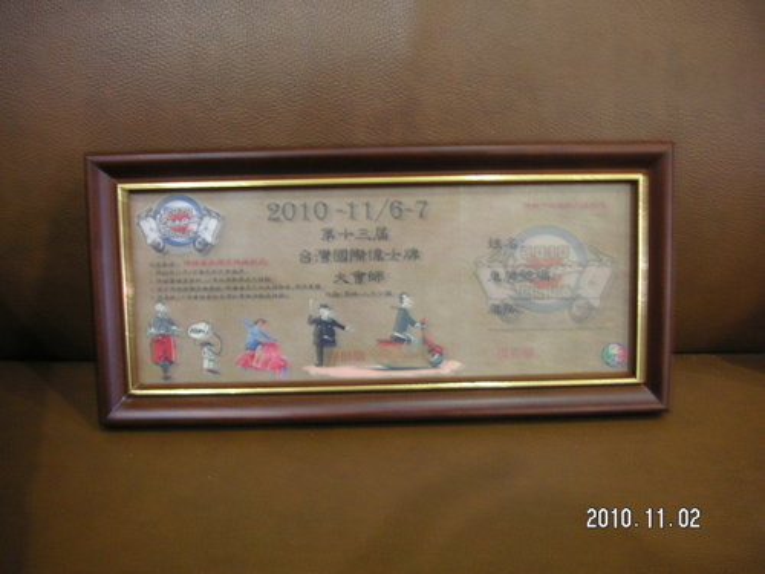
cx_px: 382
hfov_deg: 50.1
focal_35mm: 37
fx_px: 818
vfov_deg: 38.7
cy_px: 287
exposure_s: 1/1.6
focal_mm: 6.1
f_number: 2.8
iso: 100
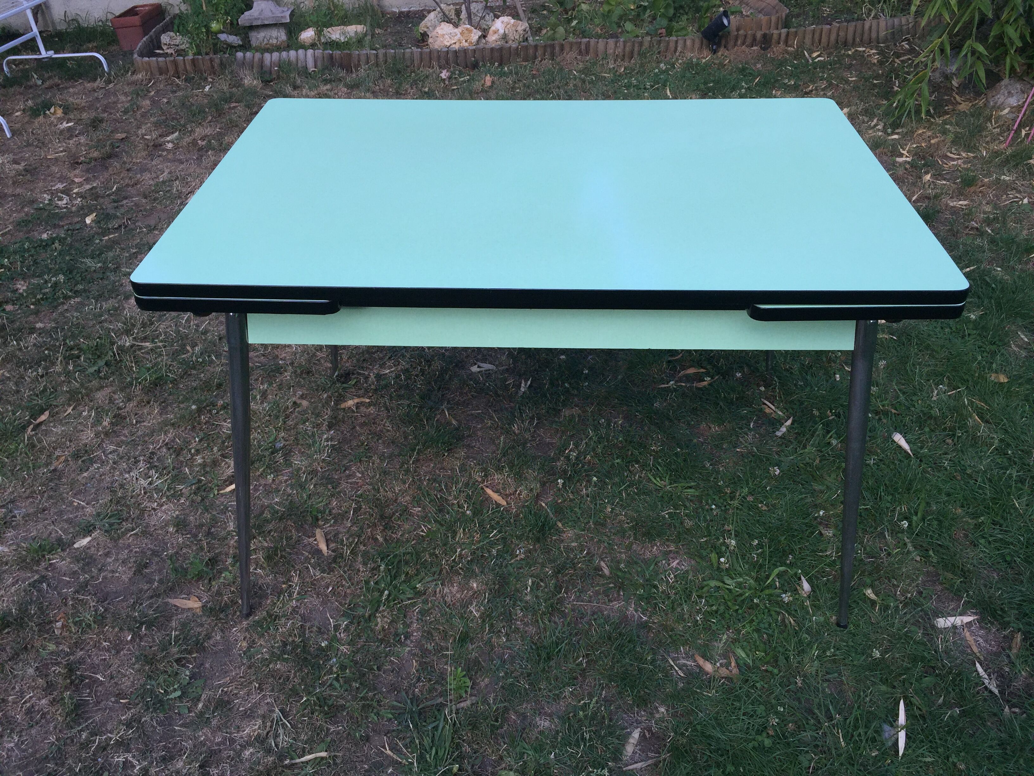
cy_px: 388
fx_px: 866
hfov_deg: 61.7
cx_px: 517
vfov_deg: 48.2
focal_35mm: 29
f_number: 2.2
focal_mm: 4.15
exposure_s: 1/920
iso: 32
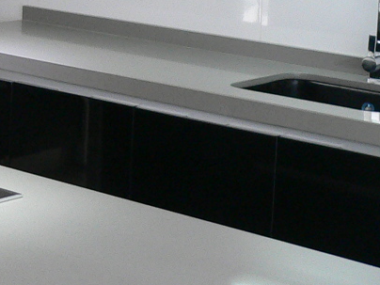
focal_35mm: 114
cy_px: -101
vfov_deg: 12.5
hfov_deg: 15.7
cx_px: -212
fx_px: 1251
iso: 200
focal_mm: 6
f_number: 2.8
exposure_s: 1/25
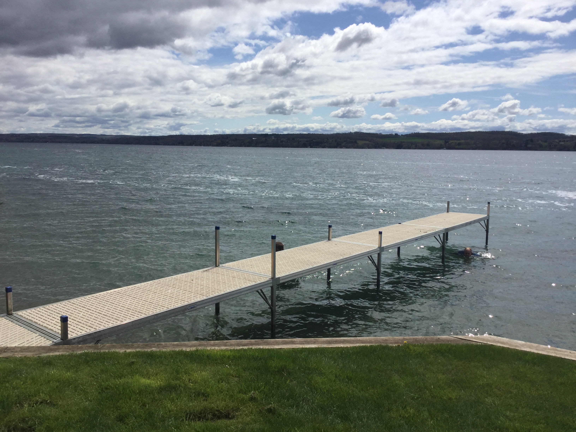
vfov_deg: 45.4
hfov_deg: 58.4
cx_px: 288
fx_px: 516
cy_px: 216
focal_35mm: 31
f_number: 2.4
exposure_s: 1/3268
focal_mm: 3.3
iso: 25
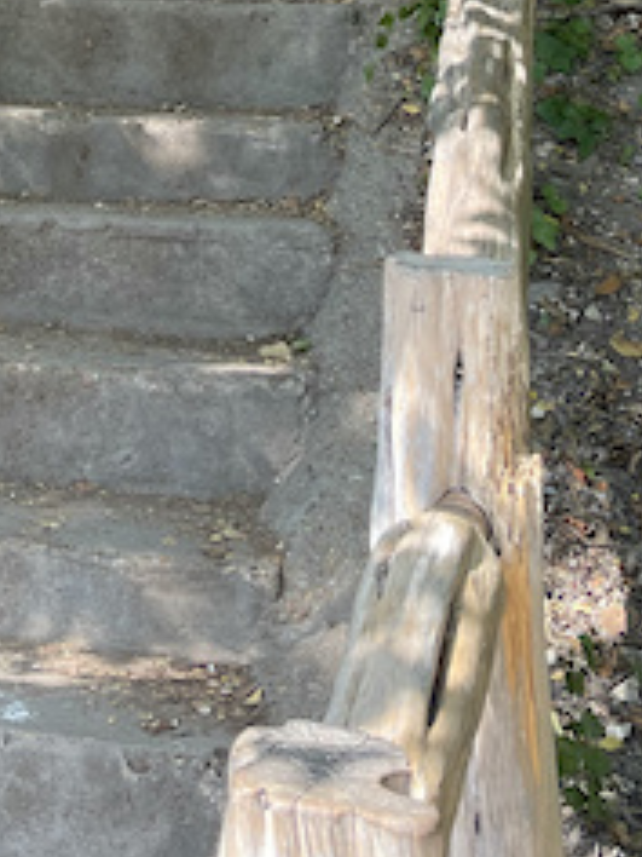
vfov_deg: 19.4
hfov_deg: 16.5
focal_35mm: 88
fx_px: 2176
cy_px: -432
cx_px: 58
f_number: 1.6
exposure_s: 1/233
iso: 32
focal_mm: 5.1
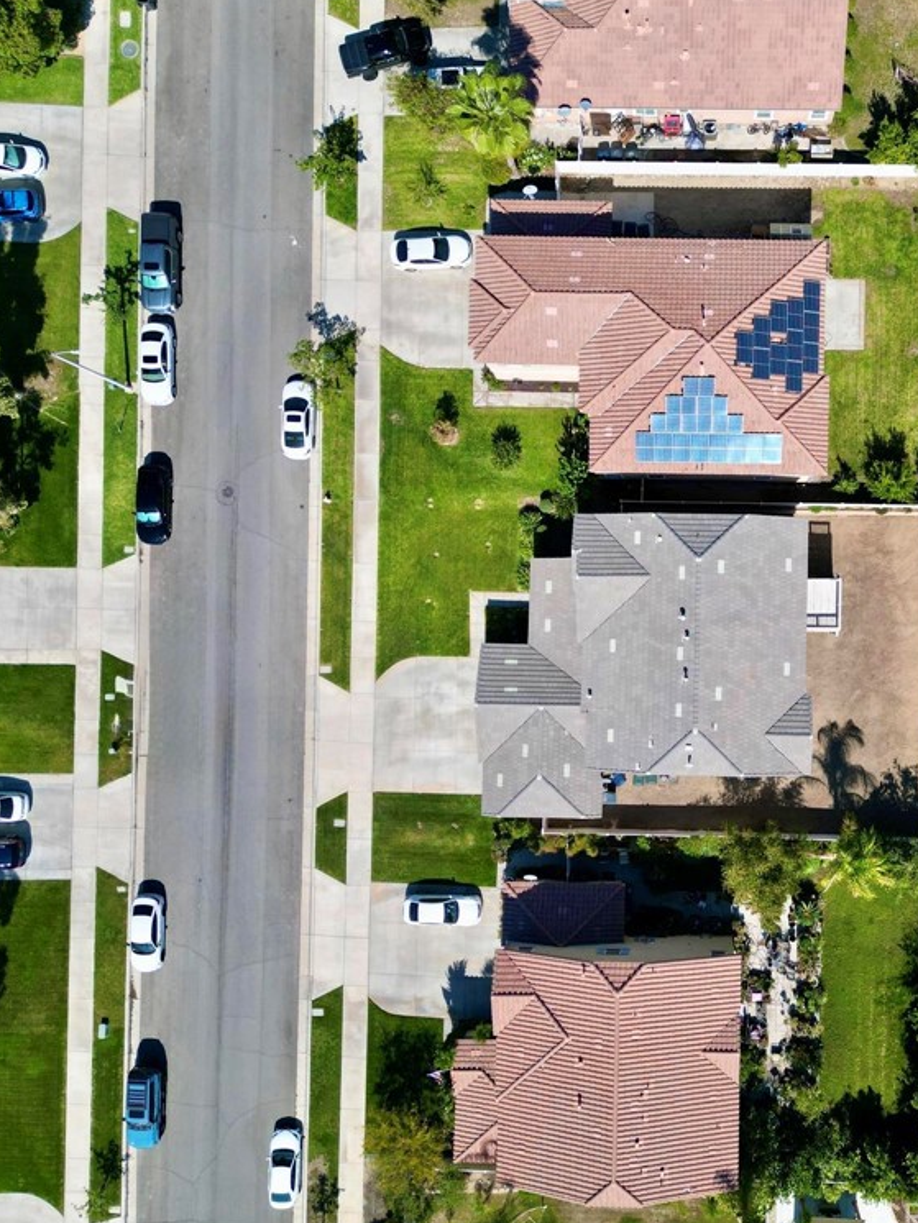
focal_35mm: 33
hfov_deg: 41.8
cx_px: 675
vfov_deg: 55.3
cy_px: 611
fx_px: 1167
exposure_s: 1/200
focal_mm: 6.72
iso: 120
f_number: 1.7
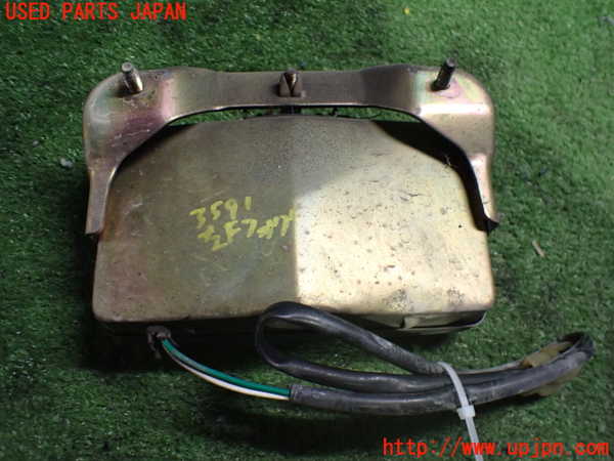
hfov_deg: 60.0
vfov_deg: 46.8
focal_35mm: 30
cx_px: 307
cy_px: 230
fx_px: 532
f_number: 2.3
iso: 800
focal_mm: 5.4
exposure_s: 1/60
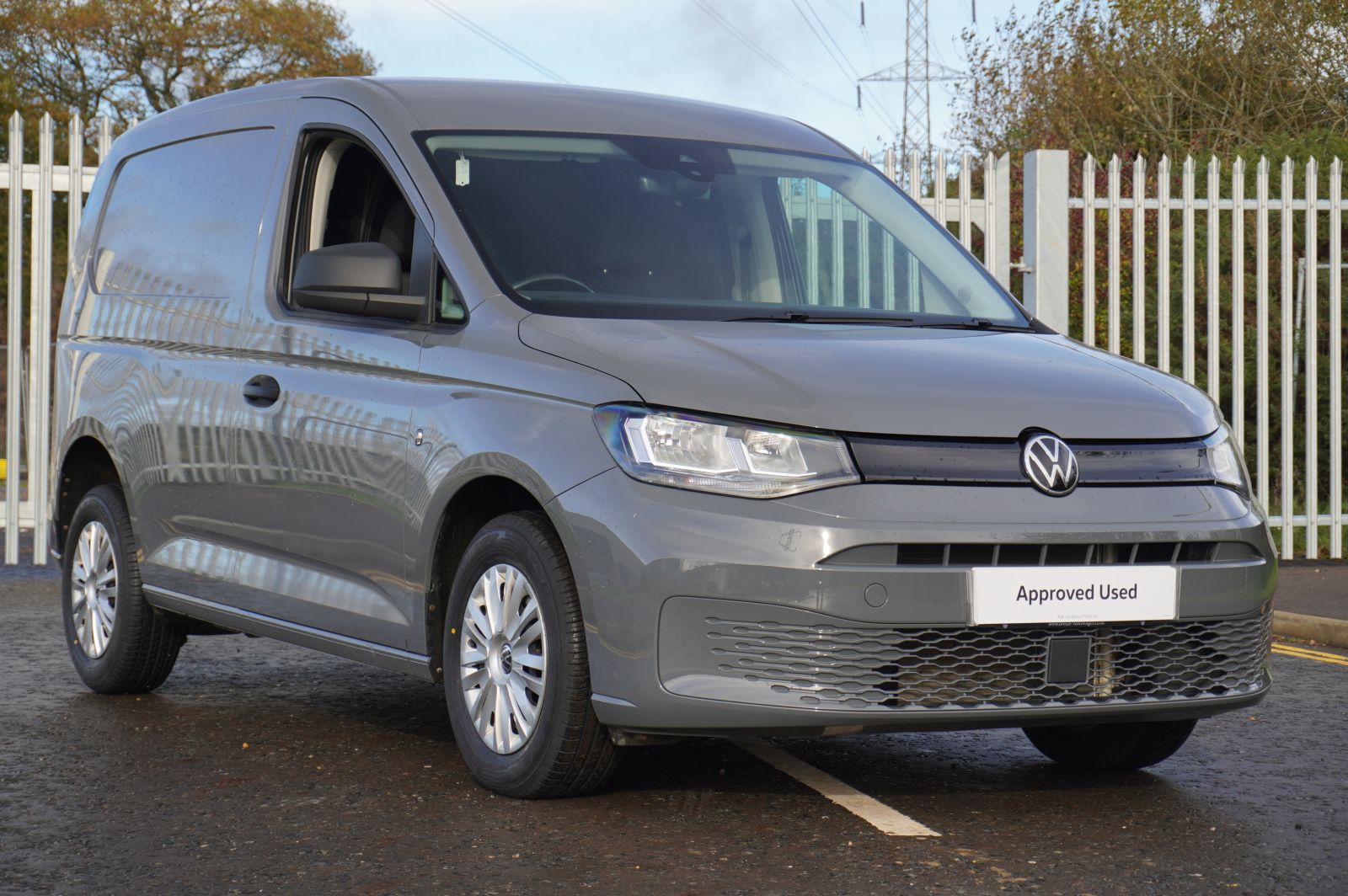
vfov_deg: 18.9
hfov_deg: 28.1
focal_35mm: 72
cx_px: 674
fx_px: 2694
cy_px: 448
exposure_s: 1/200
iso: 160
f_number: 5.6
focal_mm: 48
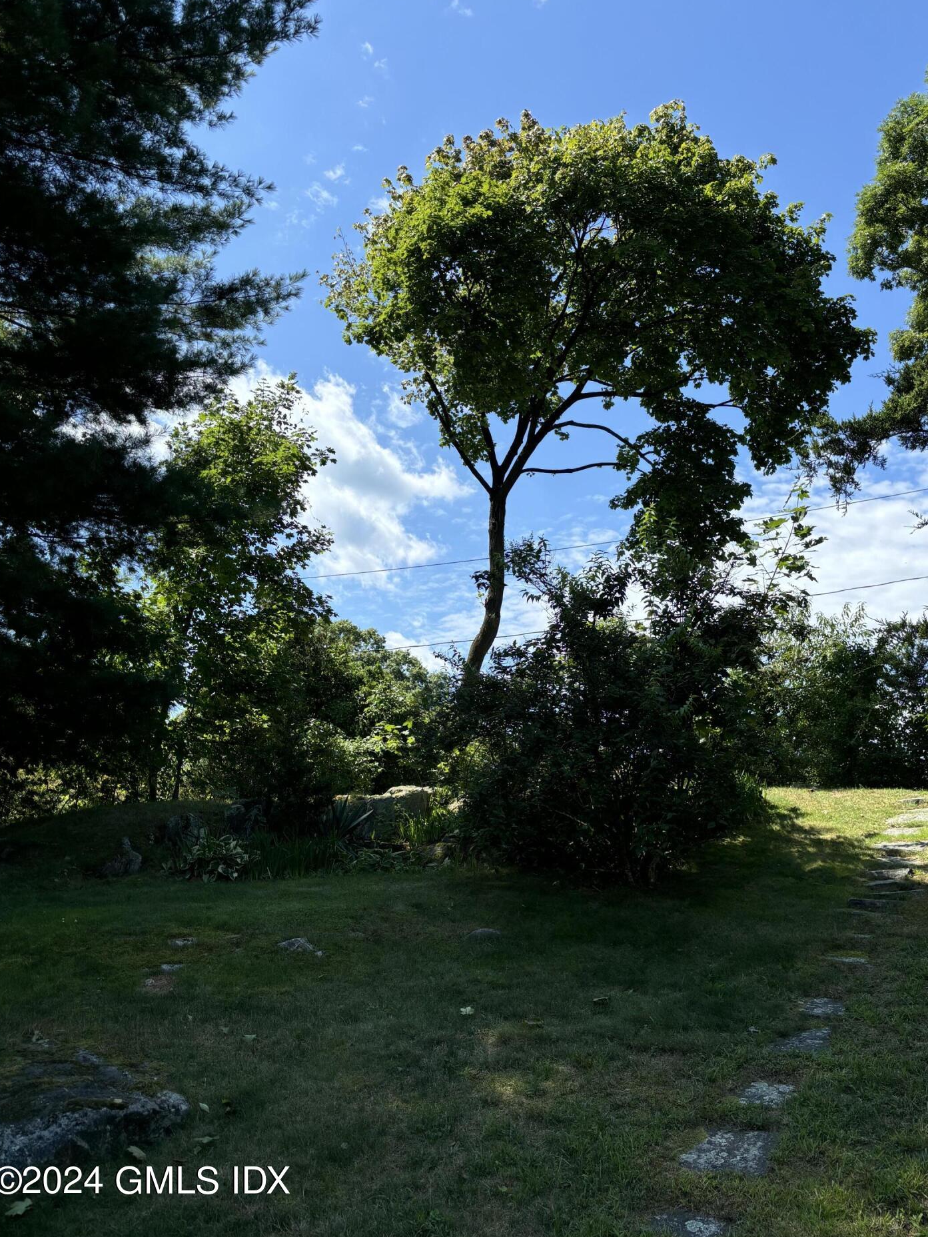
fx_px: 1001
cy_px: 576
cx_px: 490
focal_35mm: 28
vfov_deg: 63.4
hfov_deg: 49.7
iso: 50
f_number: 1.6
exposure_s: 1/1912
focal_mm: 5.96
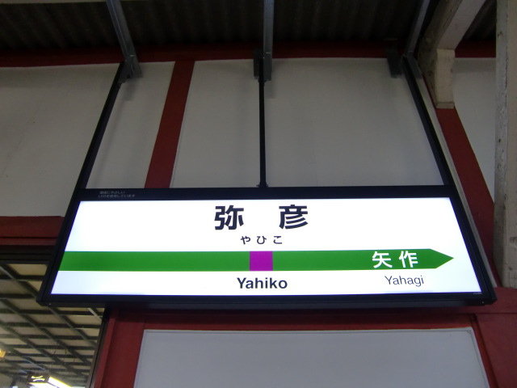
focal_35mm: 28
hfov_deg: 63.4
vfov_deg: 49.7
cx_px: 258
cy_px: 194
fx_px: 418
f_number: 2.6
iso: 200
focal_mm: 4.9
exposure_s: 1/60
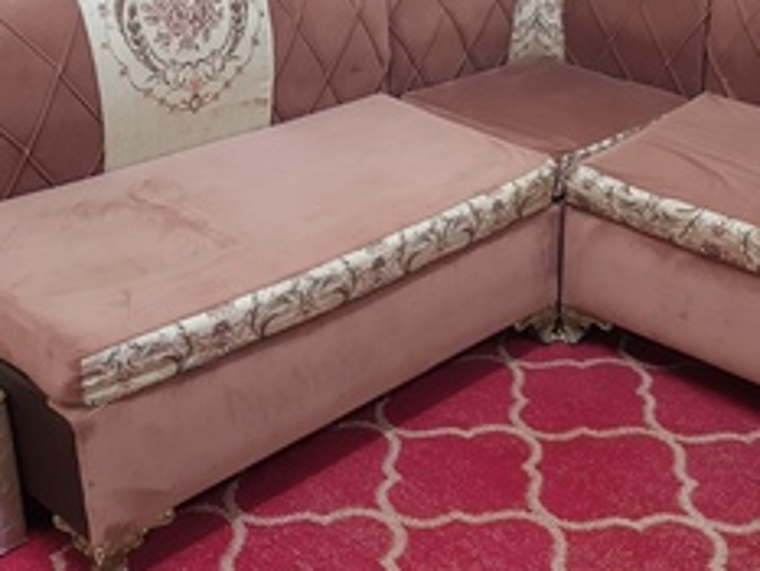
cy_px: 188
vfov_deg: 28.4
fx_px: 1120
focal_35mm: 51
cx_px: 559
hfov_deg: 36.7
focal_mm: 4.3
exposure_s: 1/20
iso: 250
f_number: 1.7
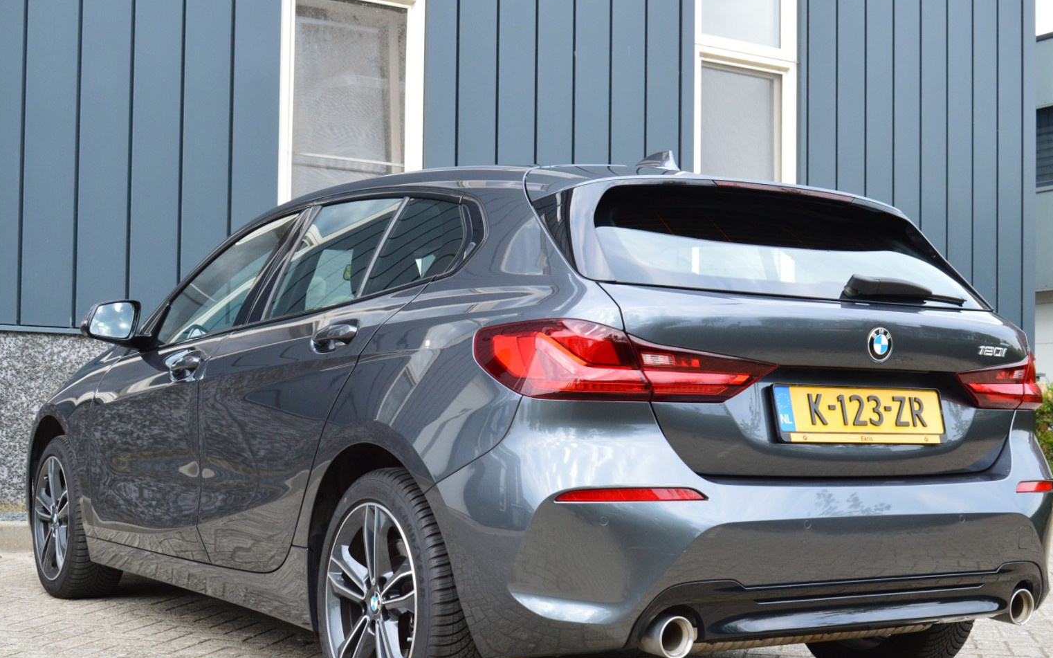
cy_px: 399
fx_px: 1550
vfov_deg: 23.9
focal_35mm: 54
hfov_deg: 37.5
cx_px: 538
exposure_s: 1/320
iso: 800
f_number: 10
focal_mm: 28
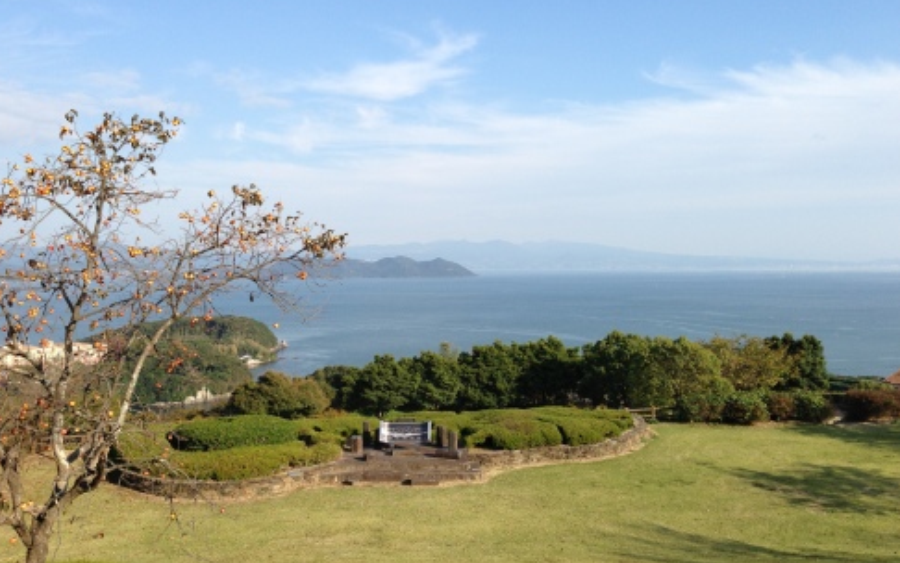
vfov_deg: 35.3
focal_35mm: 36
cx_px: 443
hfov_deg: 54.0
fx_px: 883
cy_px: 268
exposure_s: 1/1153
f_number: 2.4
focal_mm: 4.13
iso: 50
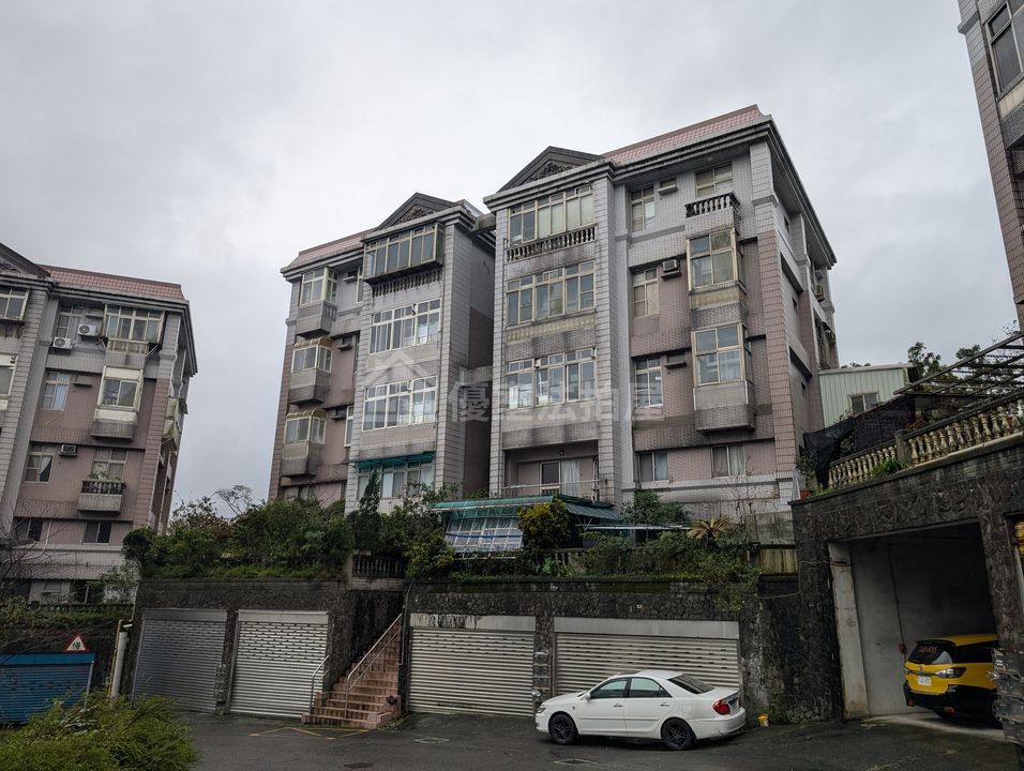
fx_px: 711
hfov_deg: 71.5
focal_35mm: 24
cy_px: 386
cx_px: 512
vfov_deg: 56.9
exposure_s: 1/150
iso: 21
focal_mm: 6.9
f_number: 1.68
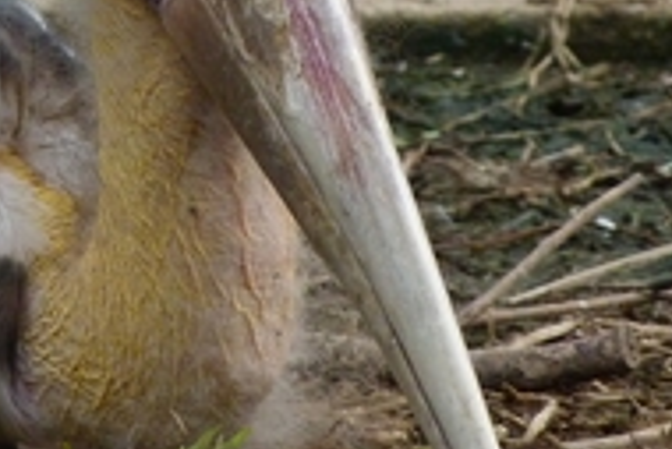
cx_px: 134
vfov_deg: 0.9
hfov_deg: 1.3
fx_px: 28544
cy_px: 71
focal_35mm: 1528
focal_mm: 96.8
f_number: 4.8
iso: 400
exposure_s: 1/500
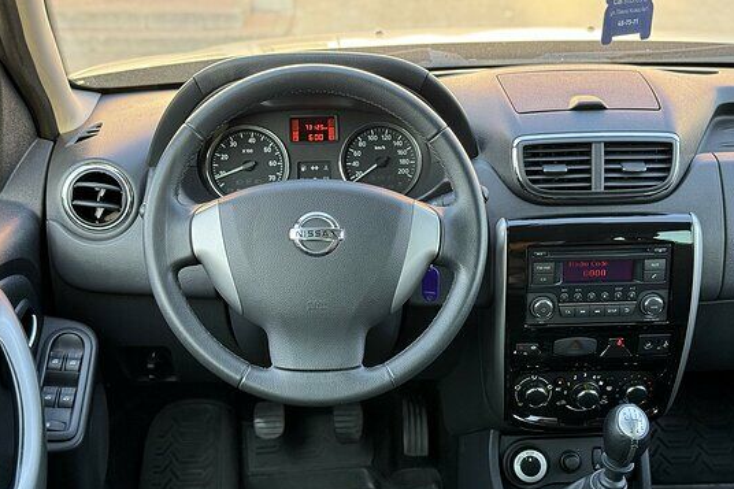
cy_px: 279
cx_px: 371
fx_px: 1039
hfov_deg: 38.9
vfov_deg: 26.4
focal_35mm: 51
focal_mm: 6.76
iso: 100
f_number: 1.78
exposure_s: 1/60
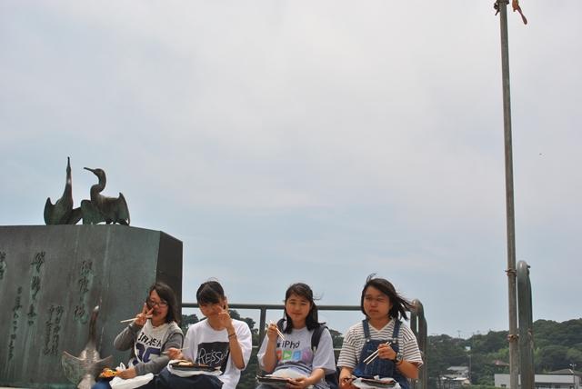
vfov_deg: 30.9
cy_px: 194
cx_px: 291
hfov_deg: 44.9
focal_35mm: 44
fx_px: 704
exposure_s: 1/320
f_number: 9
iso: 100
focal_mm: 29
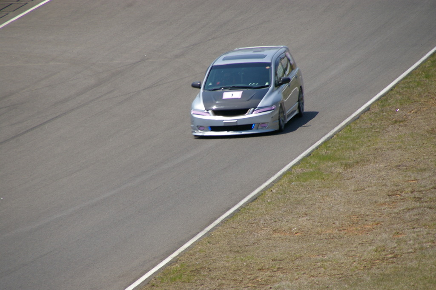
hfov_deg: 5.5
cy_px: 145
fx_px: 4540
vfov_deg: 3.7
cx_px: 218
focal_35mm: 375
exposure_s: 1/500
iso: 200
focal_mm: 250
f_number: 9.5
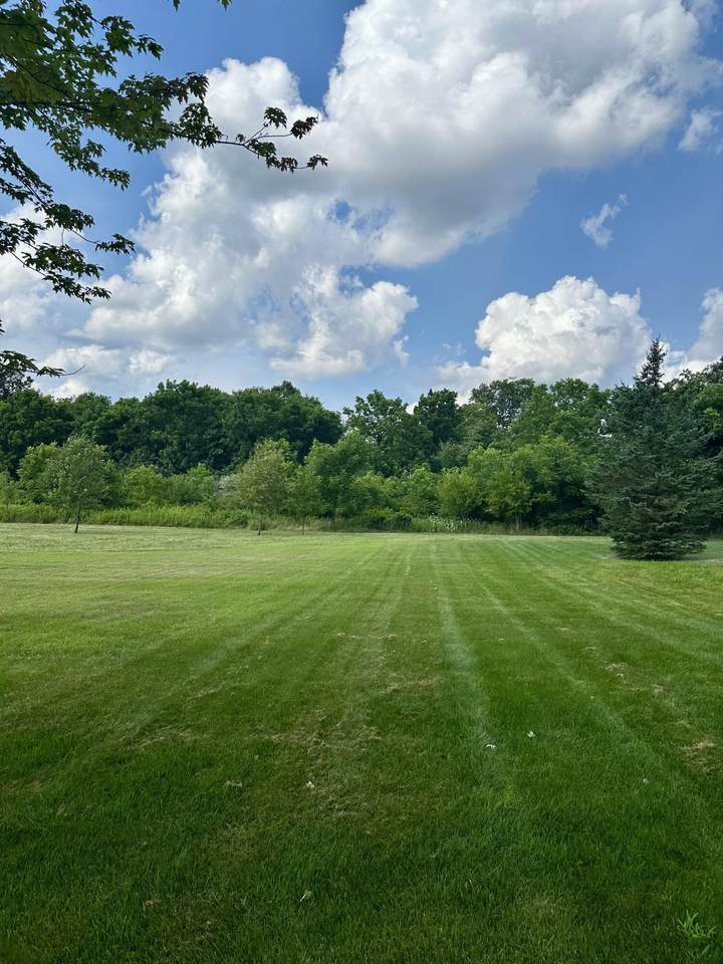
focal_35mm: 24
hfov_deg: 56.8
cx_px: 362
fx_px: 668
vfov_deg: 71.6
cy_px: 482
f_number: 1.78
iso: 80
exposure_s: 1/6211
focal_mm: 6.86
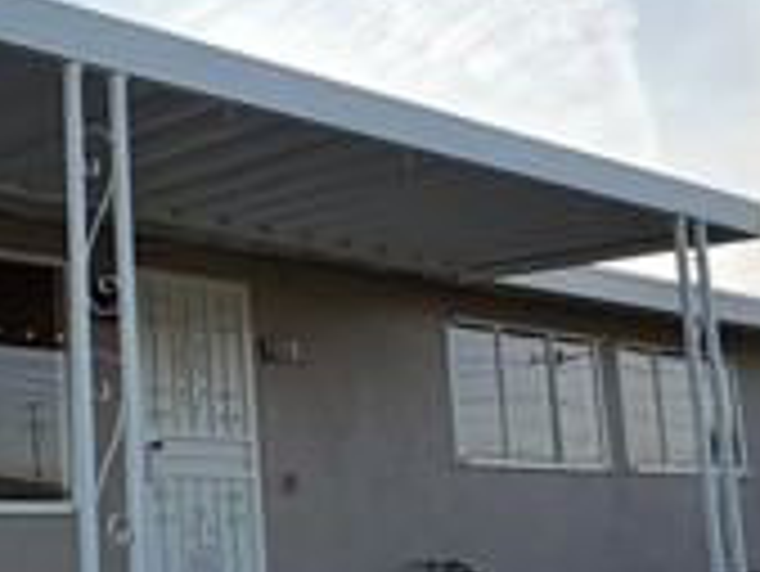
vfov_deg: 27.4
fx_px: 1164
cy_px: 369
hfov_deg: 30.6
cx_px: -153
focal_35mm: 53
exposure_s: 1/770
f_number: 2.2
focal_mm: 2.22
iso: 25
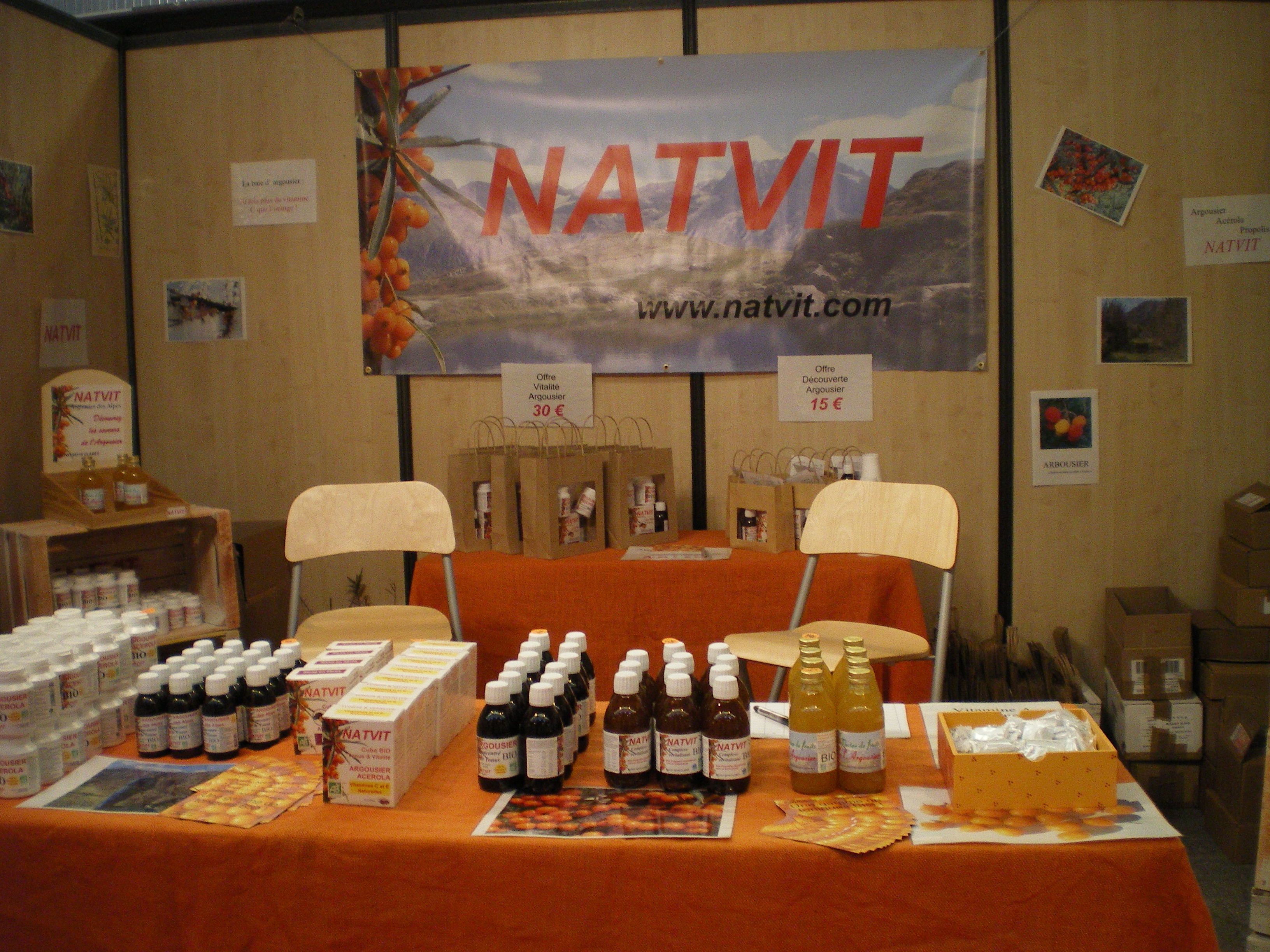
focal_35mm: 36
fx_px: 1321
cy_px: 476
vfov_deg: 39.7
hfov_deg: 51.4
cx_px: 635
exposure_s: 1/50
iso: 320
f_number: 3.1
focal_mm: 6.3
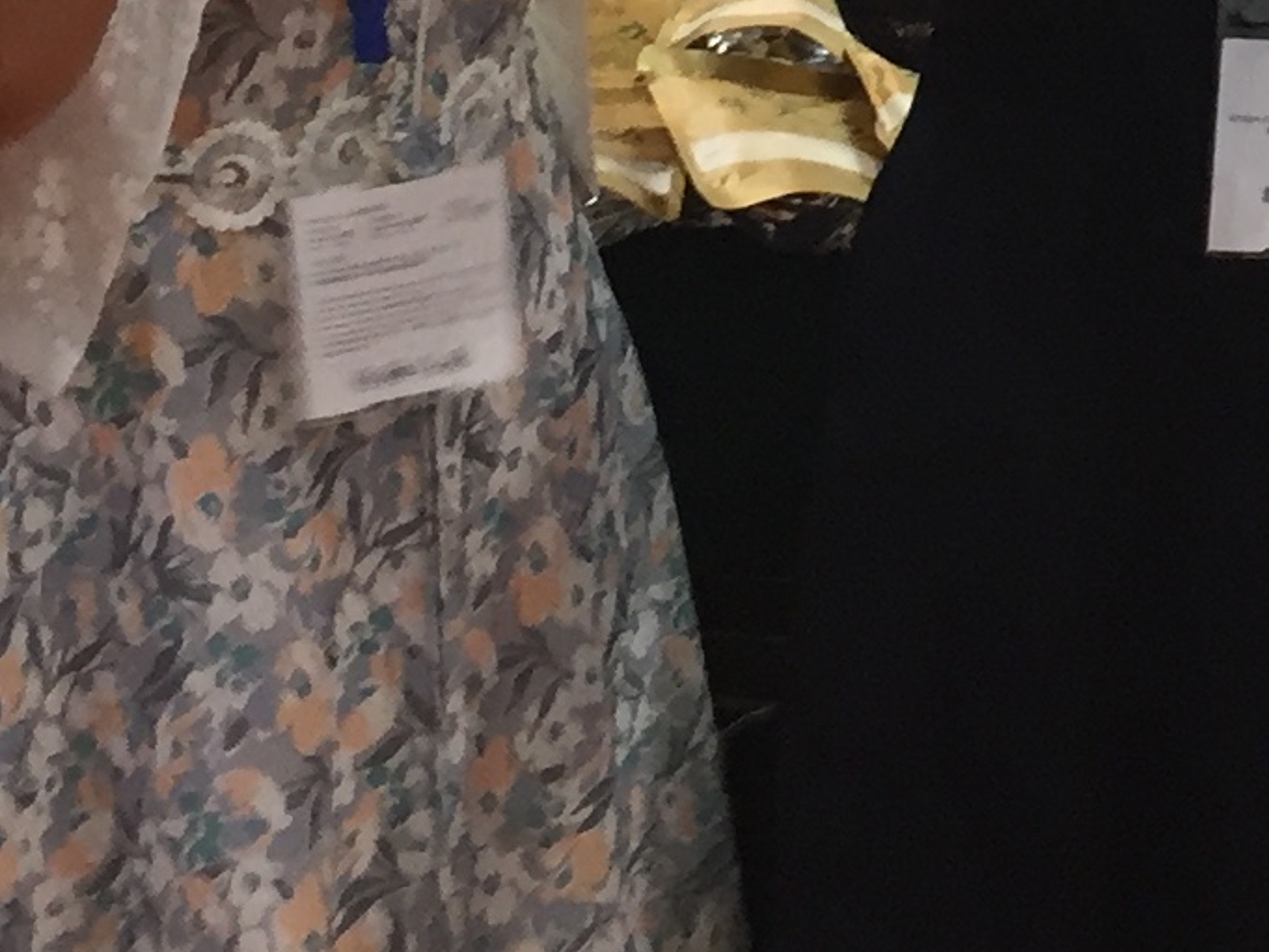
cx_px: 1893
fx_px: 5097
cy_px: -861
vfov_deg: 10.0
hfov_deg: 13.4
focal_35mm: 139
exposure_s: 1/33
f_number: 2.2
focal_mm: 4.15
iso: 80
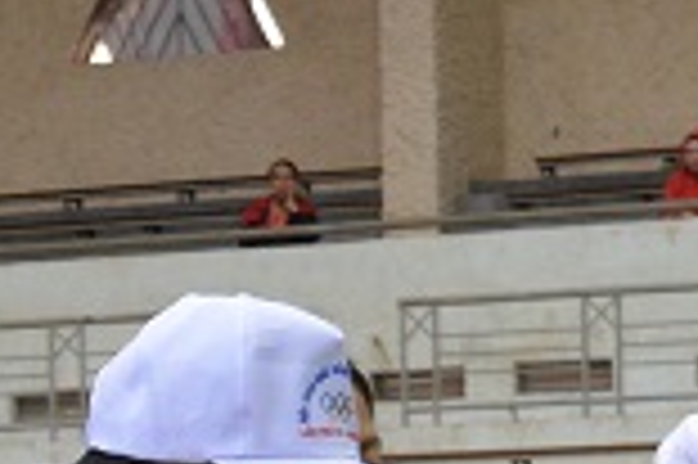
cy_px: 1020
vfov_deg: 6.3
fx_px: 4059
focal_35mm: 210
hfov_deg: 9.8
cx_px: 180
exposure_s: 1/100
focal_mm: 27
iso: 1600
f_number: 5
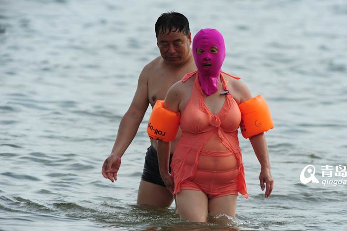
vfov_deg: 2.5
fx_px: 5230
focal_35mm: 543
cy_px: 133
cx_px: 203
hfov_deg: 3.8
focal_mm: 420
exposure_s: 1/1000
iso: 200
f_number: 5.6
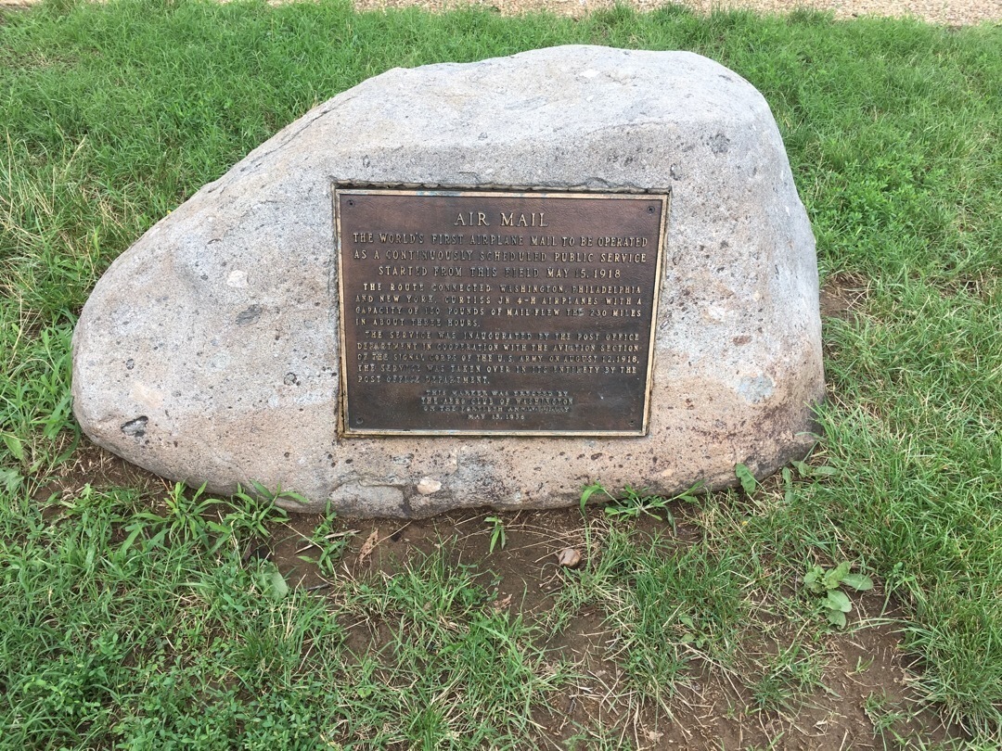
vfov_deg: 48.2
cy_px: 376
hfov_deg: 61.7
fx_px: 839
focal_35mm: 29
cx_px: 501
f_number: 2.2
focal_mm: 4.15
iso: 25
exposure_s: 1/252
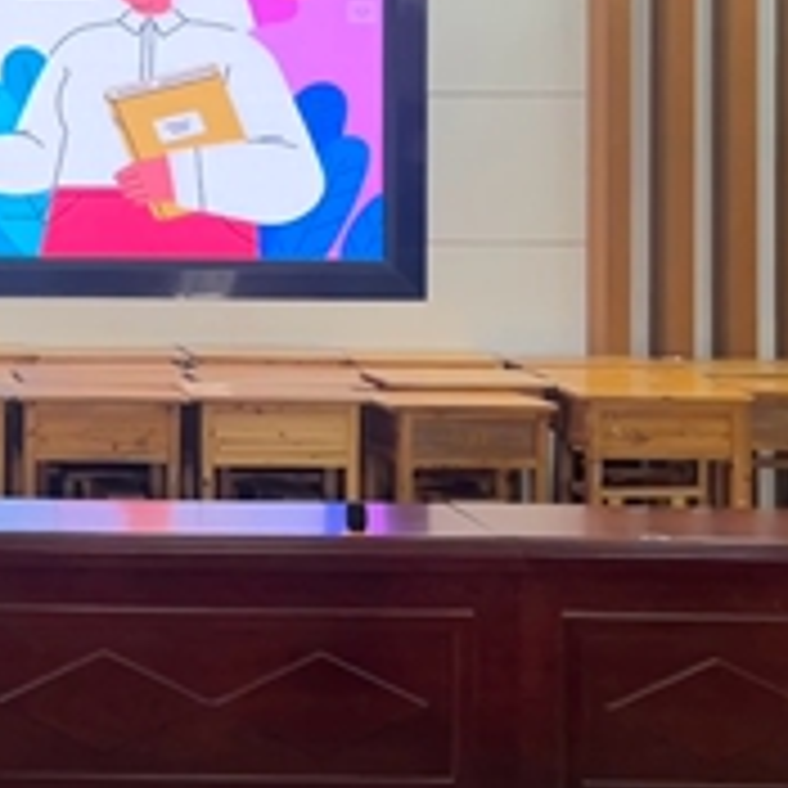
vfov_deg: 20.2
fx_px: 2163
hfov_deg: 18.8
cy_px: 54
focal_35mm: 84
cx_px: -302
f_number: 1.6
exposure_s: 1/119
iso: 125
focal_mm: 5.1
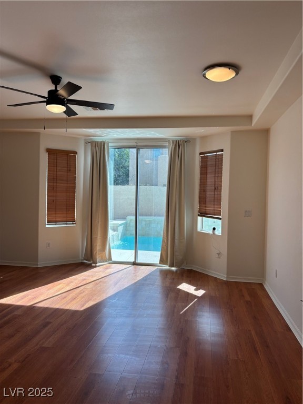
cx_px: 152
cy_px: 202
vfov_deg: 67.3
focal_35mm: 26
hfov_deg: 53.1
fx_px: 303
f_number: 1.6
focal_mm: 5.96
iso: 50
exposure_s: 1/462
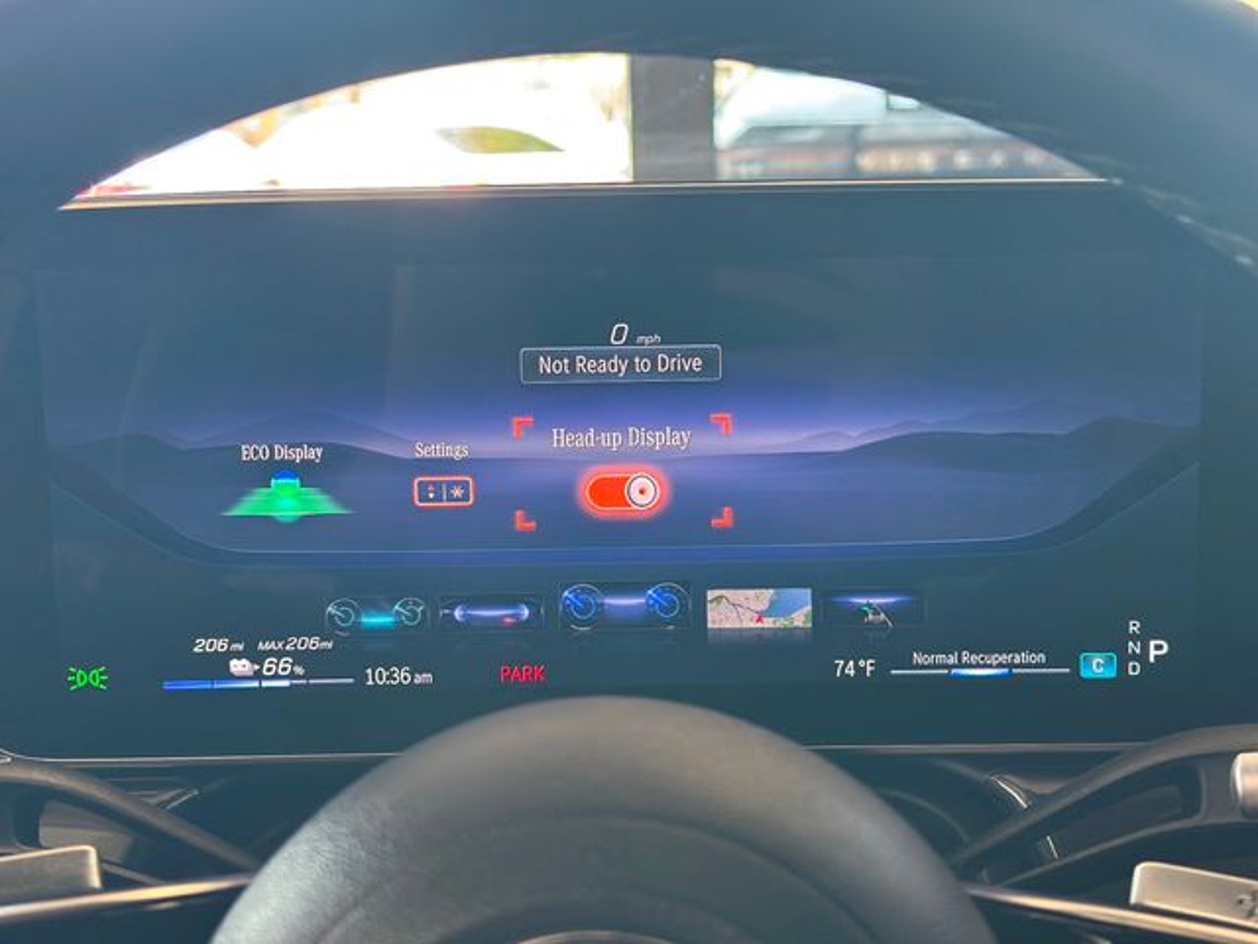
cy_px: 472
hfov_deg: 39.7
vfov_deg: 30.3
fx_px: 1744
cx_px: 629
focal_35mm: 48
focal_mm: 6.86
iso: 160
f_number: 1.78
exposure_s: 1/60
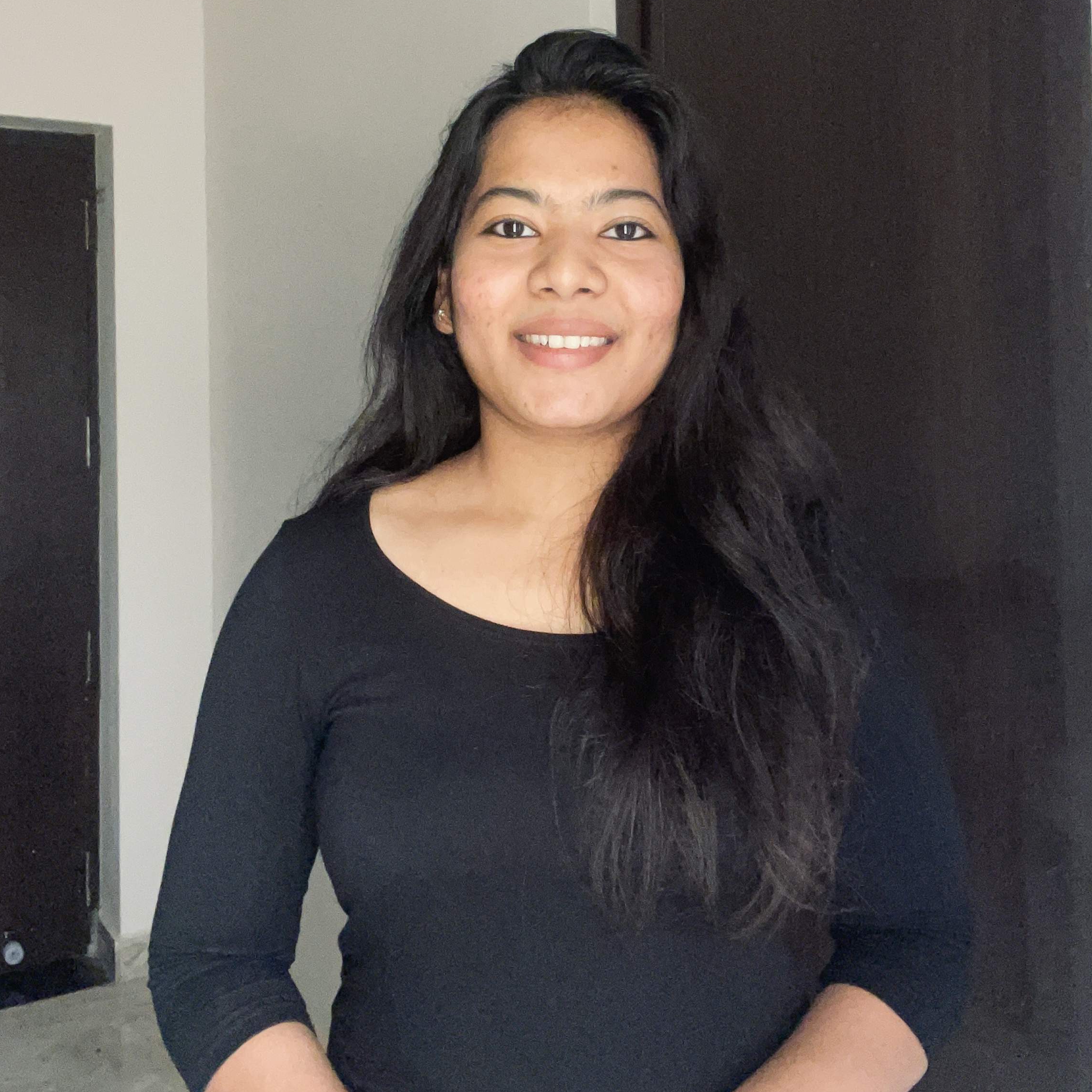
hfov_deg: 46.0
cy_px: 358
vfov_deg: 45.3
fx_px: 1285
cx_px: 554
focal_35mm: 36
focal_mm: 2.71
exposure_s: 1/59
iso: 400
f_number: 2.2
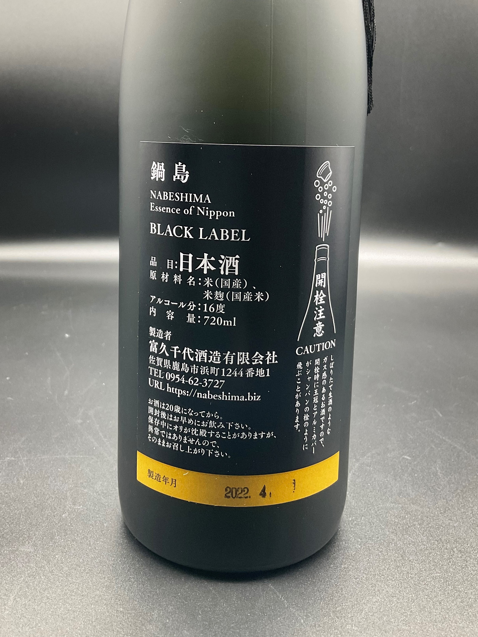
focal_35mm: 29
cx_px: 239
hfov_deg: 48.2
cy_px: 318
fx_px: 534
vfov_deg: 61.7
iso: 80
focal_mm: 3
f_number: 1.8
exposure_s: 1/60
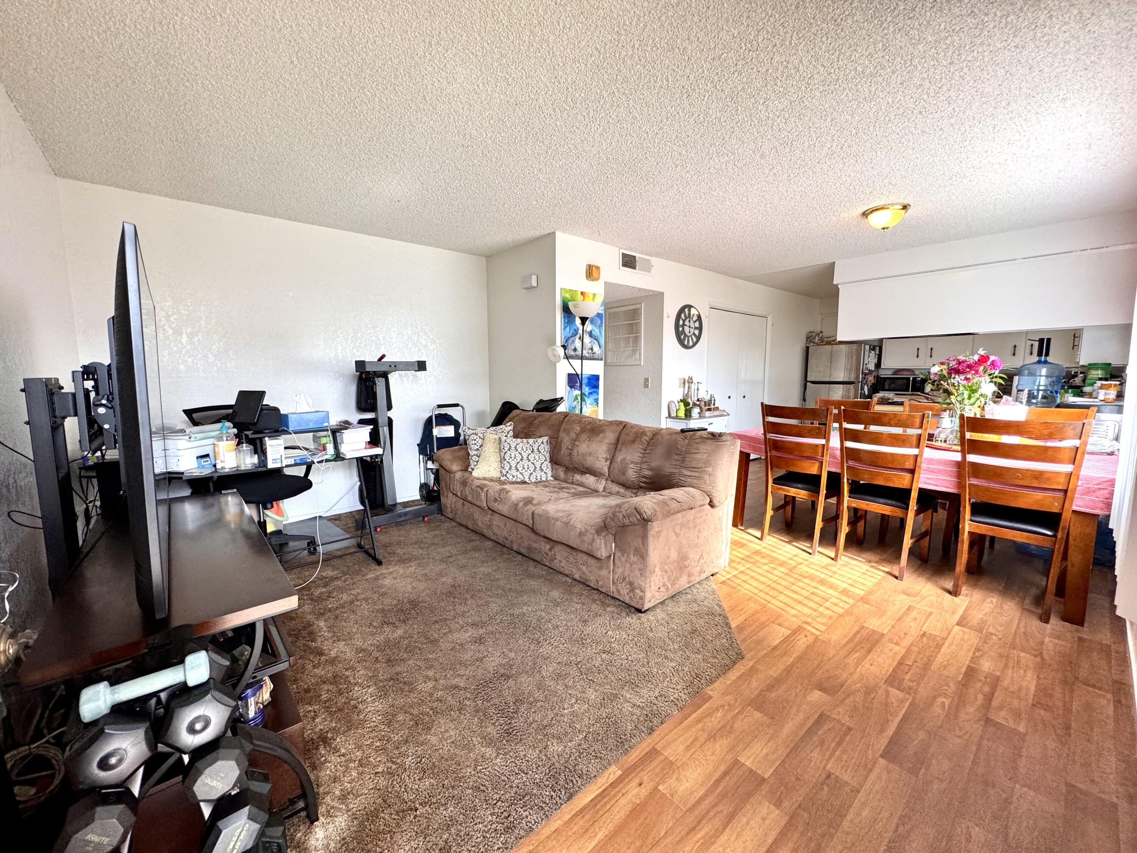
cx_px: 568
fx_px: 460
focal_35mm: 14
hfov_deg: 102.1
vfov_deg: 85.7
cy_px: 426
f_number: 2.2
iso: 200
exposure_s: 1/120
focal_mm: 2.22
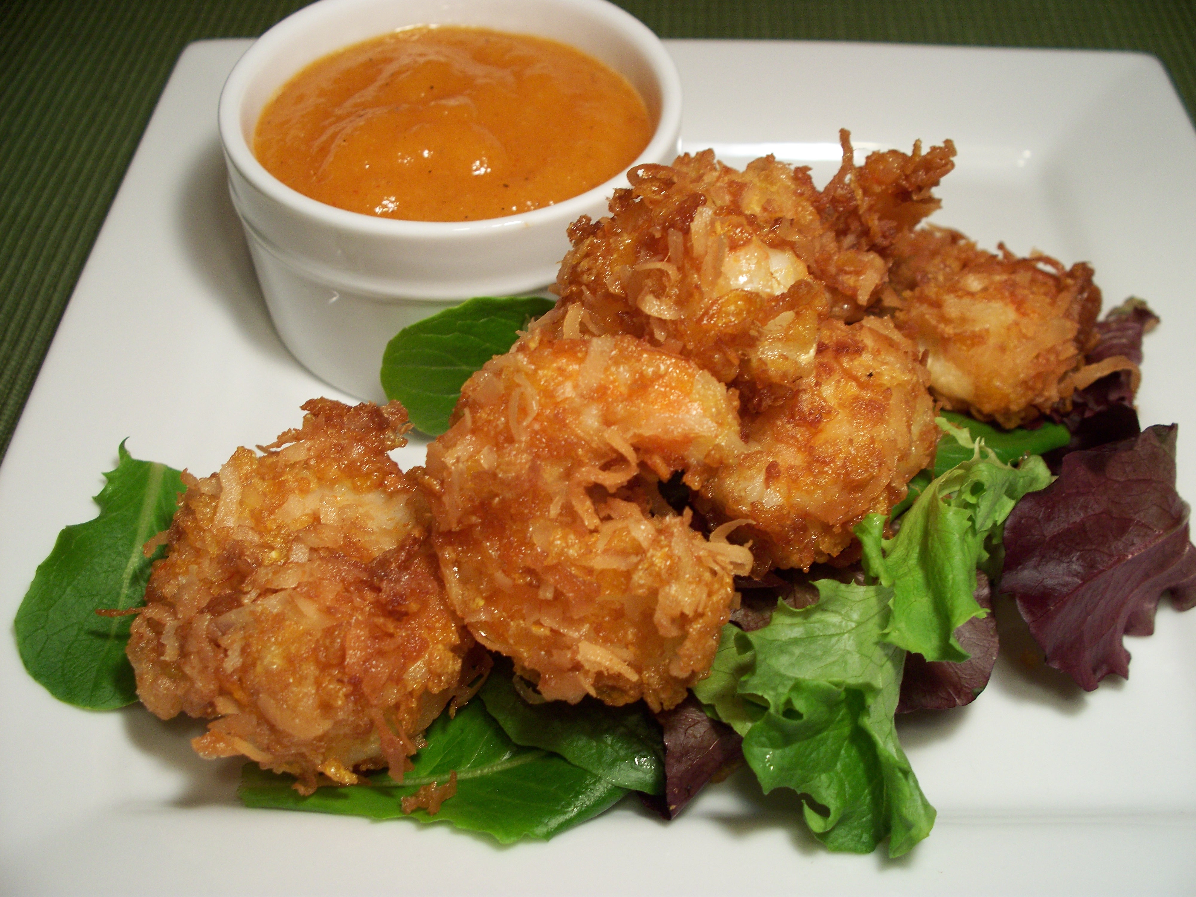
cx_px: 598
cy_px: 448
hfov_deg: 40.4
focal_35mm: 47
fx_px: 1624
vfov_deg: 30.9
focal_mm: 9.86
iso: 125
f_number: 2.9
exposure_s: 1/60
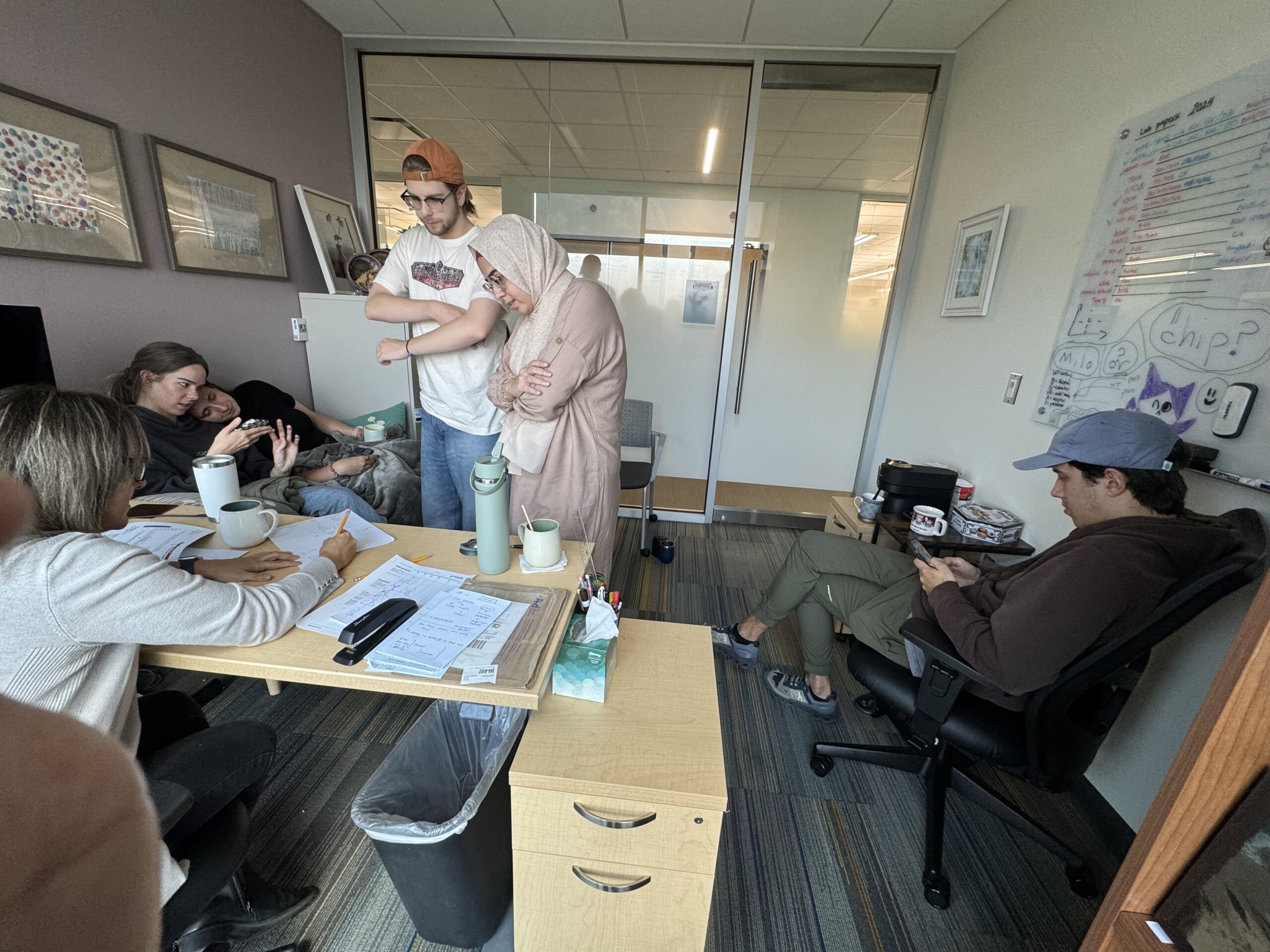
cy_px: 476
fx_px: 514
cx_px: 635
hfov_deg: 102.1
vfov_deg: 85.7
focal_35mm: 14
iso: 125
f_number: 2.2
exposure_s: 1/99
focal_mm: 2.22
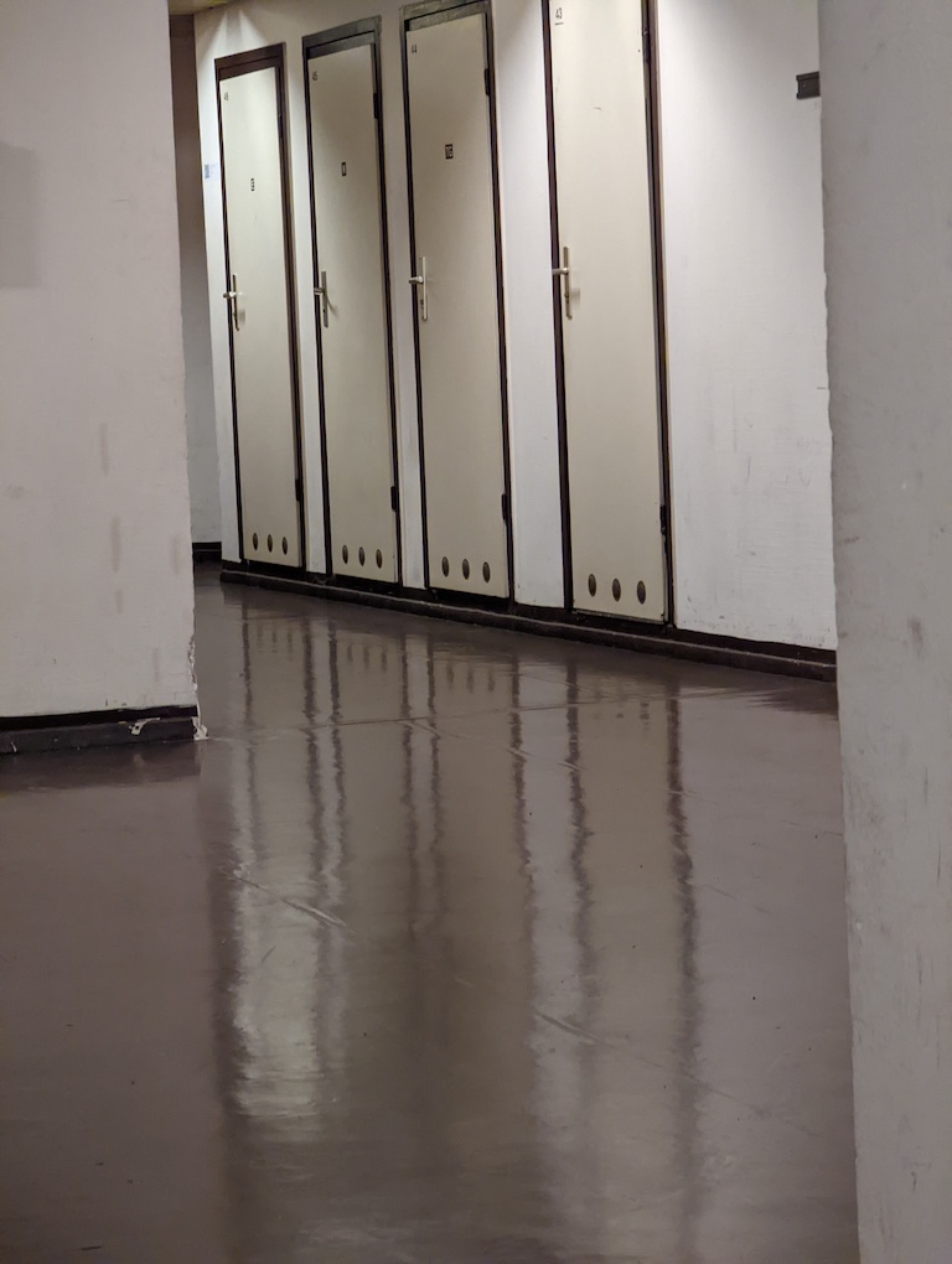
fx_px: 3804
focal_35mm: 104
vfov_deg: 18.9
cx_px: 476
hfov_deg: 14.3
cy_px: 632
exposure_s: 1/25
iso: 1772
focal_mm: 19
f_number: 3.5
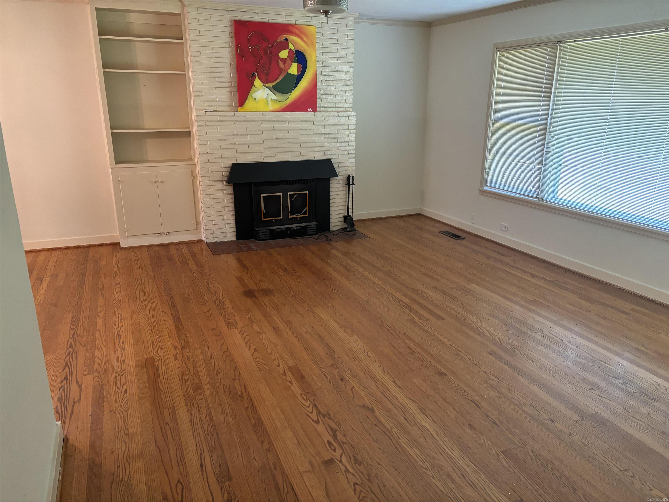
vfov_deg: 53.1
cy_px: 251
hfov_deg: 67.3
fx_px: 502
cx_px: 334
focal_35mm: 26
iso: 320
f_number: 1.6
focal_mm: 5.96
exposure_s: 1/60
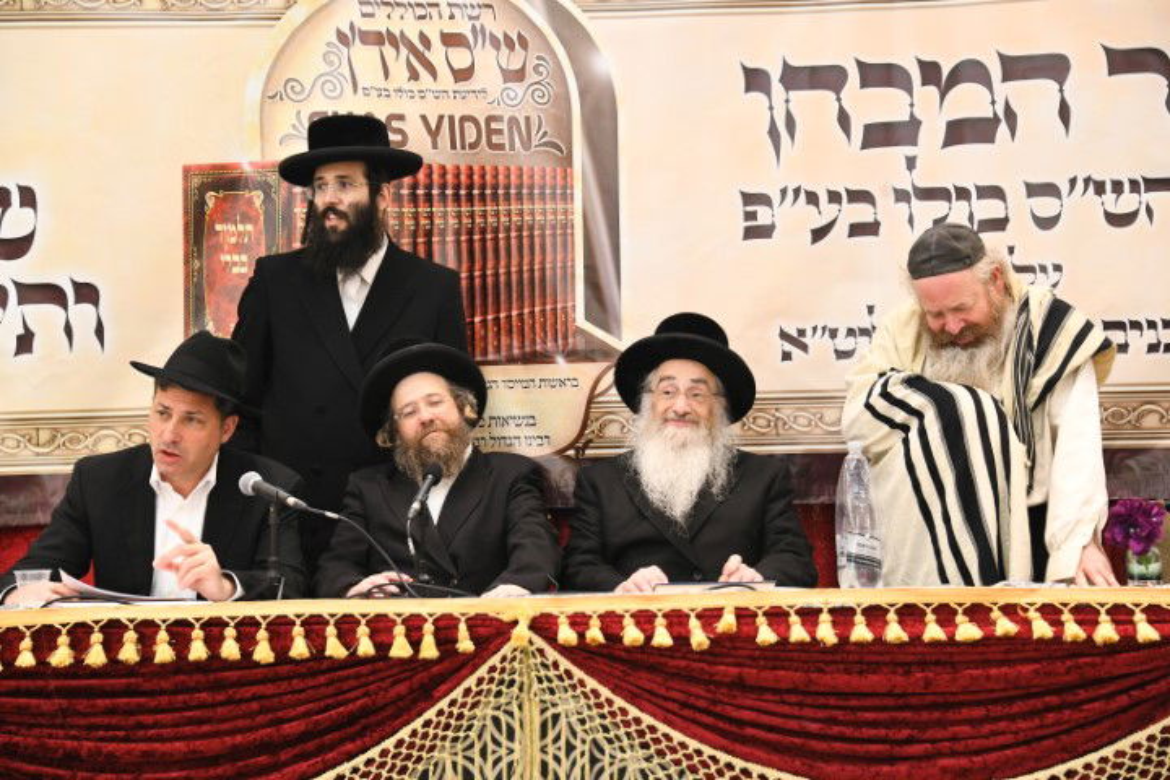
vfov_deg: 14.9
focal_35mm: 92
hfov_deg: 22.1
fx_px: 2990
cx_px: 585
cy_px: 390
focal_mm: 92
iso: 2500
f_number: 5.6
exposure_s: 1/100
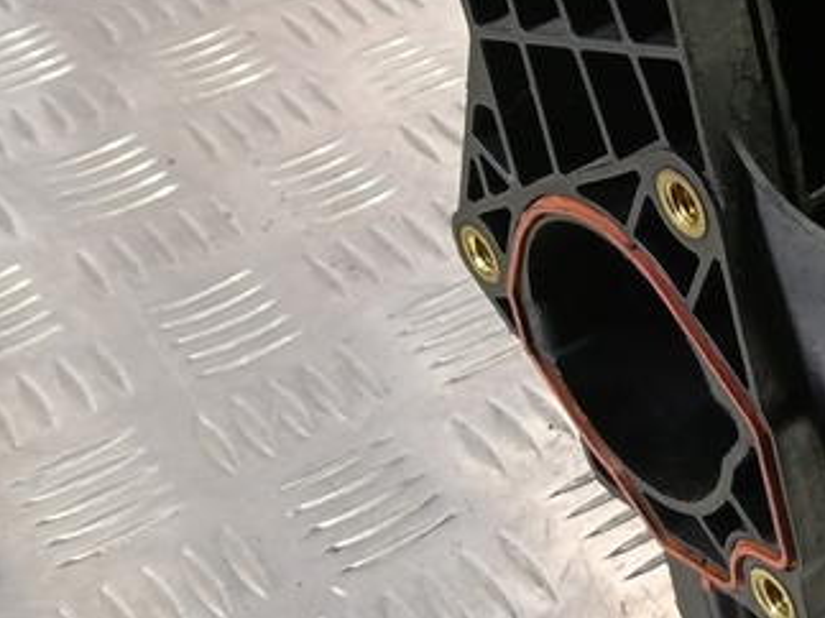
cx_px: 1303
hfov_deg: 21.5
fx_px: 1739
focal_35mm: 73
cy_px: -74
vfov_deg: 19.3
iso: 200
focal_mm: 4.11
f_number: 1.6
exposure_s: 1/50
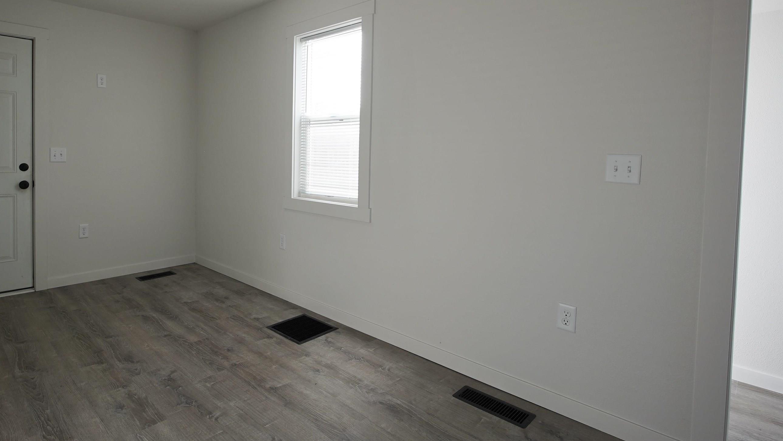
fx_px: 415
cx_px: 316
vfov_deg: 55.2
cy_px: 166
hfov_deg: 85.6
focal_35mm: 20
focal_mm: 11
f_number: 4
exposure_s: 1/160
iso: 200
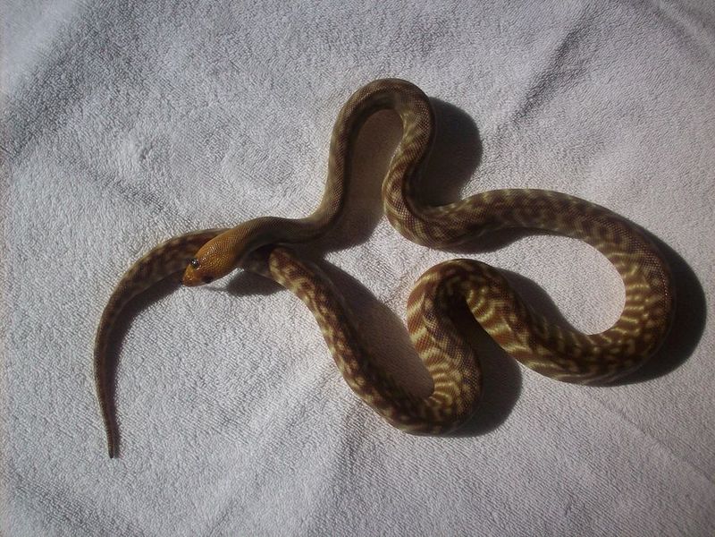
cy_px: 268
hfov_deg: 50.1
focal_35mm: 37
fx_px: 764
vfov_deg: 38.7
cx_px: 358
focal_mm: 6.2
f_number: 5.6
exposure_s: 1/1309
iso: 80
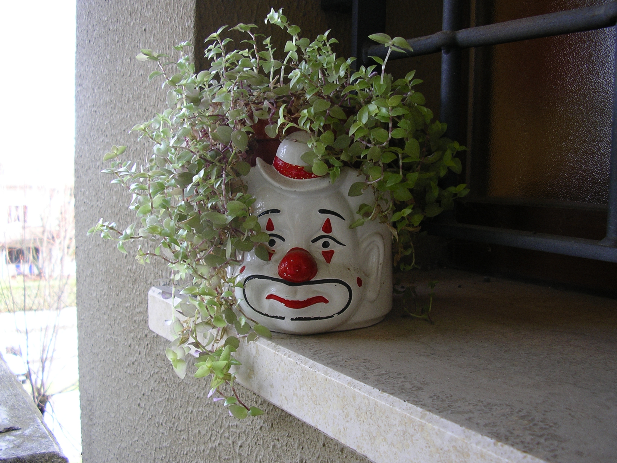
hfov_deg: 49.0
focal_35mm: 38
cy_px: 232
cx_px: 308
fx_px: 677
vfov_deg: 37.7
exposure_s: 1/60
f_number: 2.9
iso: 50
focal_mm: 5.8
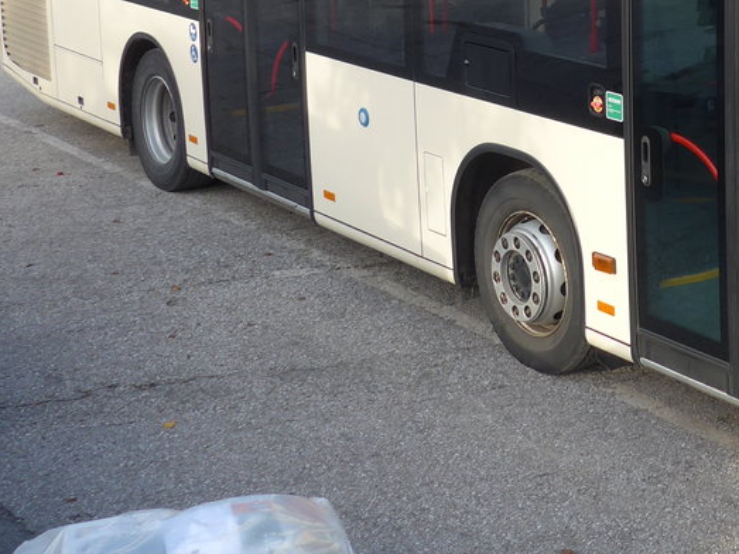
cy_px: -65
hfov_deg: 23.6
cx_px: 796
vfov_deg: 18.2
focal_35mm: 78
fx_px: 1665
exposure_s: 1/250
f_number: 2.8
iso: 80
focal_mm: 7
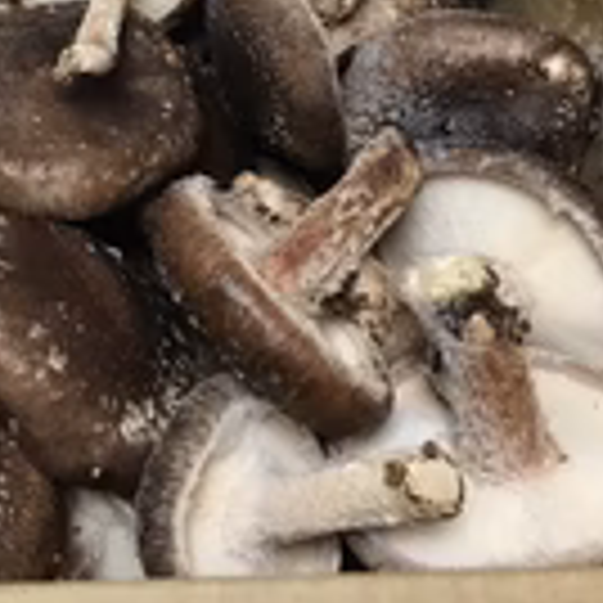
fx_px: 1458
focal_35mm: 74
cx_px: -63
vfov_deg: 21.5
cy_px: -140
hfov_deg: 22.1
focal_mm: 3.99
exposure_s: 1/20
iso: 40
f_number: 1.8
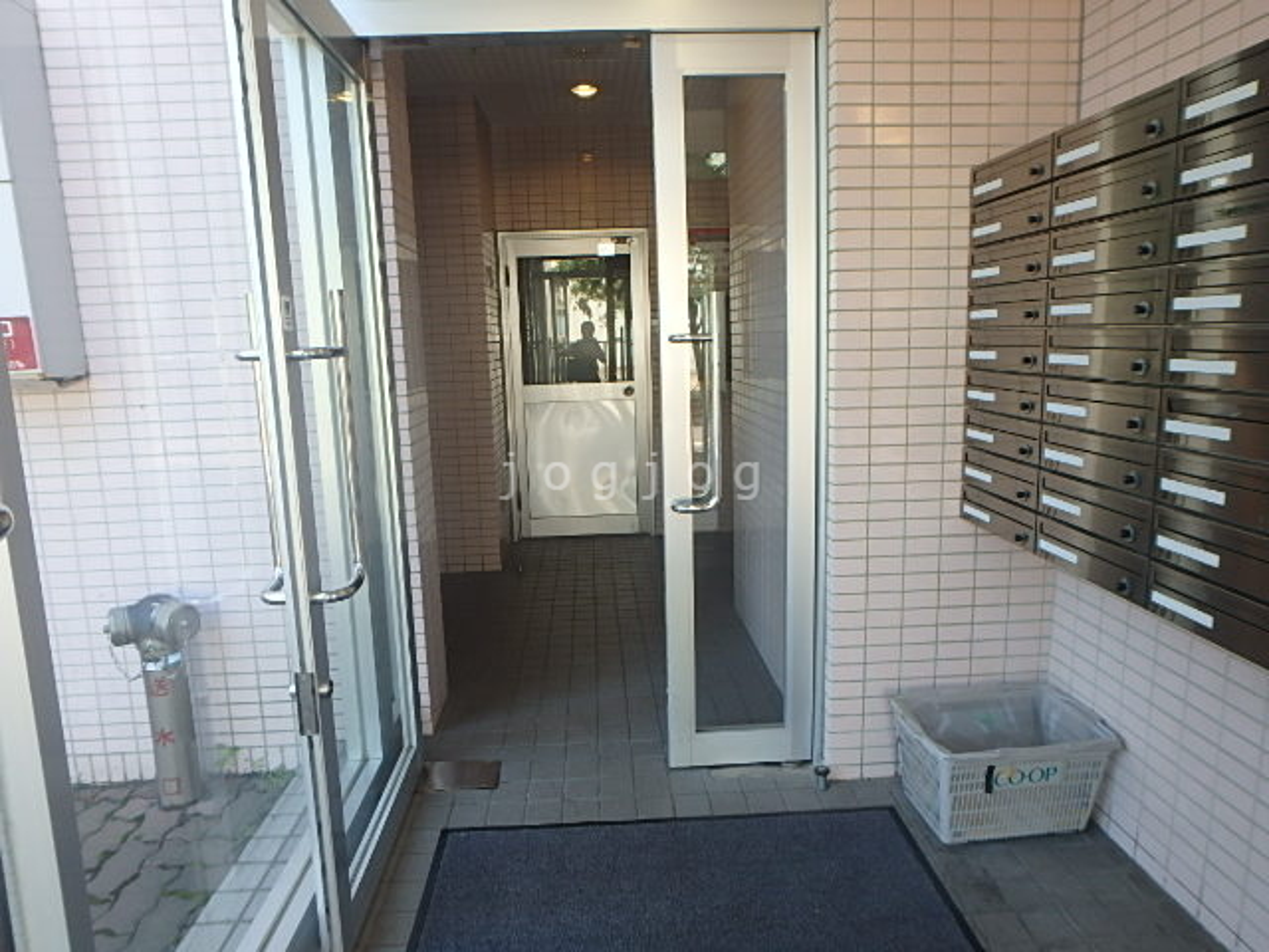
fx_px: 770
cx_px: 634
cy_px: 476
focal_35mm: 21
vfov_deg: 63.4
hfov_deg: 79.0
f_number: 3.5
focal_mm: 3.7
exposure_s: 1/60
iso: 125
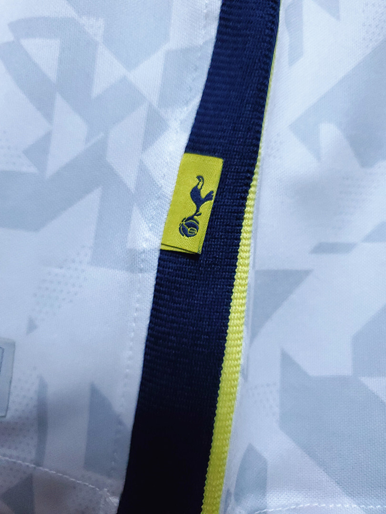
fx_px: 387
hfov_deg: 53.1
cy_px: 257
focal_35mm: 26
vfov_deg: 67.3
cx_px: 193
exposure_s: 1/90
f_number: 1.5
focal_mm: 4.3
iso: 400
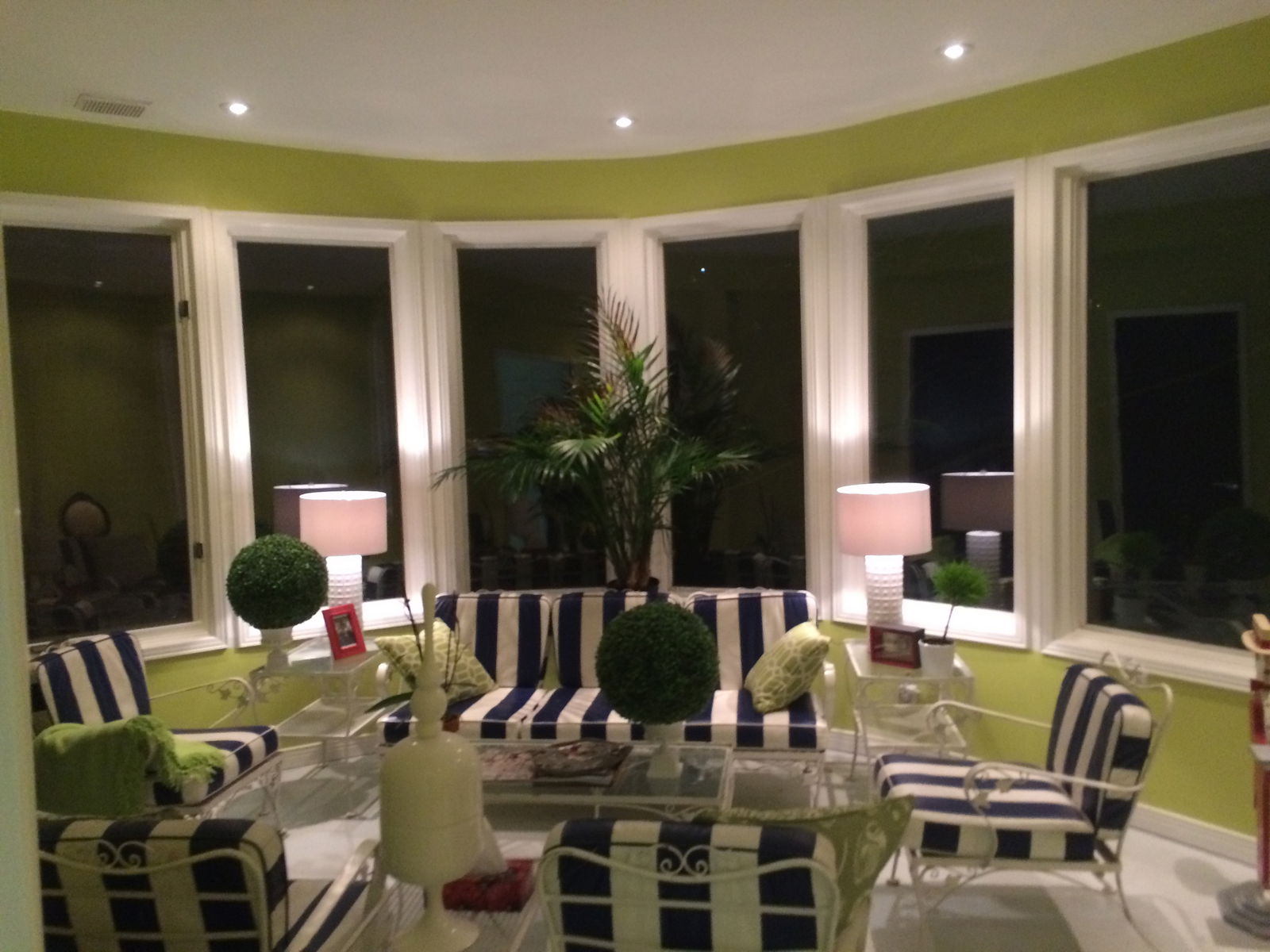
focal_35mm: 29
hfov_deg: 61.7
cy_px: 476
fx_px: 1064
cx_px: 635
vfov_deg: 48.2
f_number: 2.2
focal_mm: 4.15
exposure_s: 1/30
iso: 250
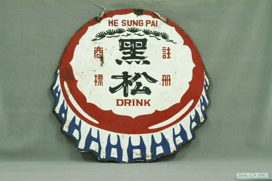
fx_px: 589
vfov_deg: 17.4
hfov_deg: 26.0
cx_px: 136
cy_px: 90
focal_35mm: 78
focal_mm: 52
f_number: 8
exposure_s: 1/8
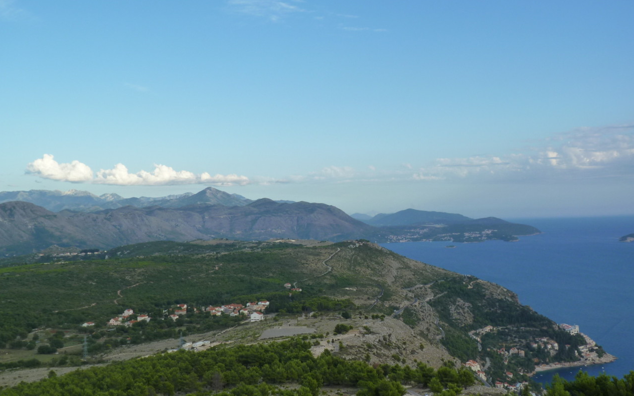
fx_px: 829
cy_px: 208
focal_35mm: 48
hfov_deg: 41.8
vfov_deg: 26.9
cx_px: 317
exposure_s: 1/250
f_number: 4.5
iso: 125
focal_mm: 8
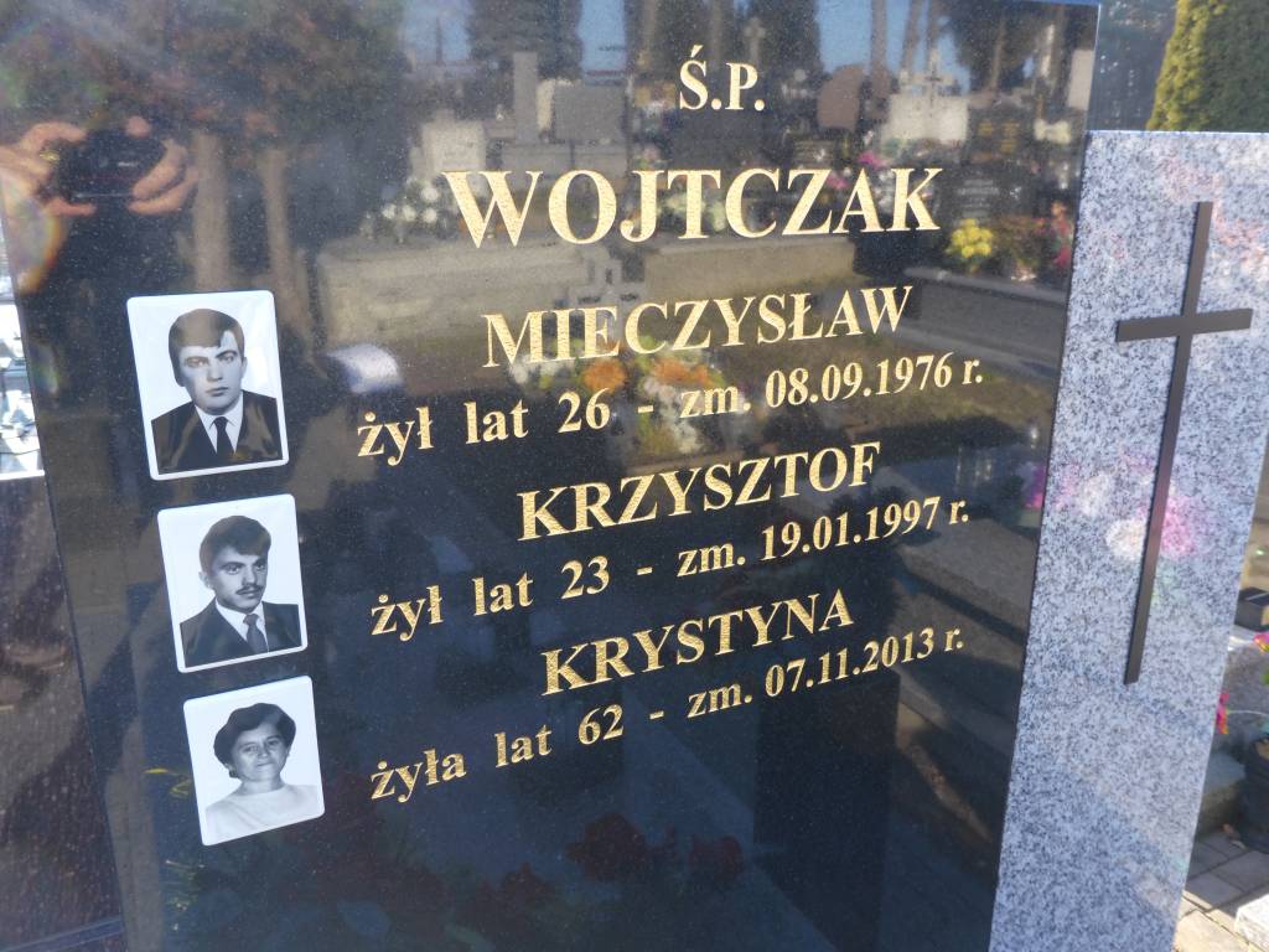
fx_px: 1026
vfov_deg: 49.7
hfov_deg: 63.4
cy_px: 476
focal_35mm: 28
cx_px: 634
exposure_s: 1/80
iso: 80
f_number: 3.3
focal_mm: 4.9
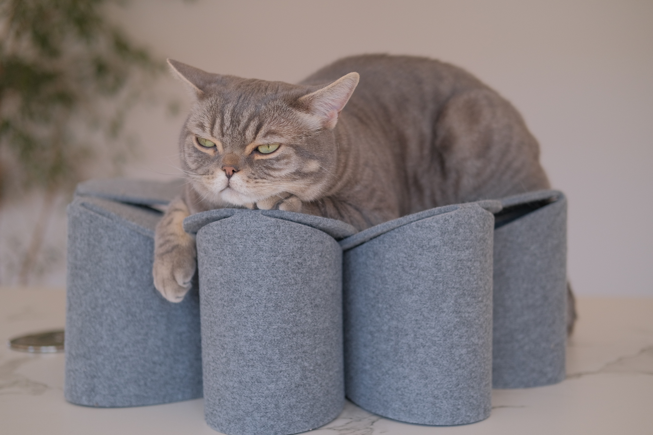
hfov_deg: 37.5
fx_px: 961
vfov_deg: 25.5
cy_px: 218
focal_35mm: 53
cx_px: 326
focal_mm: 35
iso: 320
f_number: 2
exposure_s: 1/480
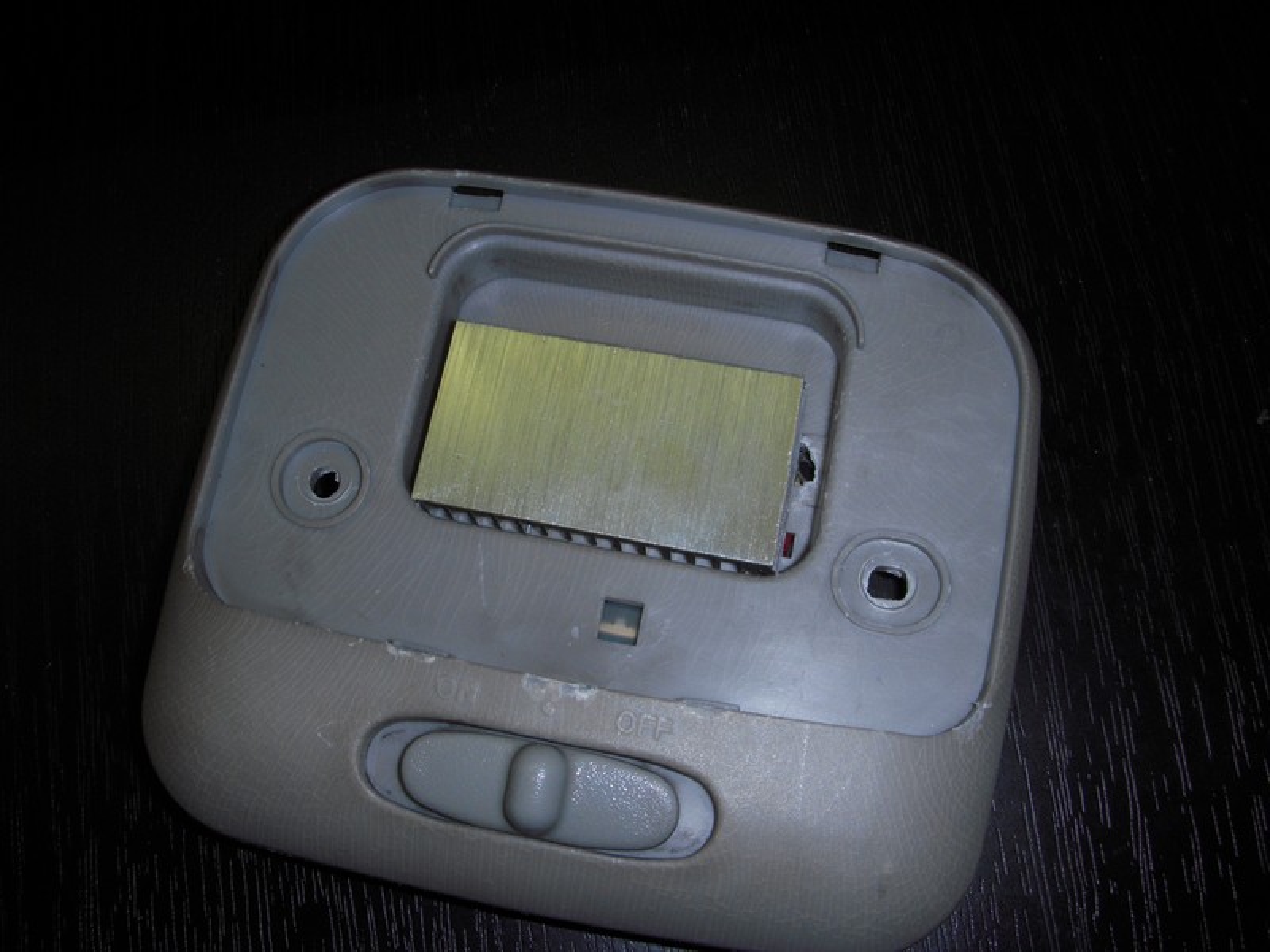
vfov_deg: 37.7
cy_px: 476
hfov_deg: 49.0
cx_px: 635
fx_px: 1394
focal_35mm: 38
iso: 100
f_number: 6.6
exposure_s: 1/30
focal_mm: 6.3
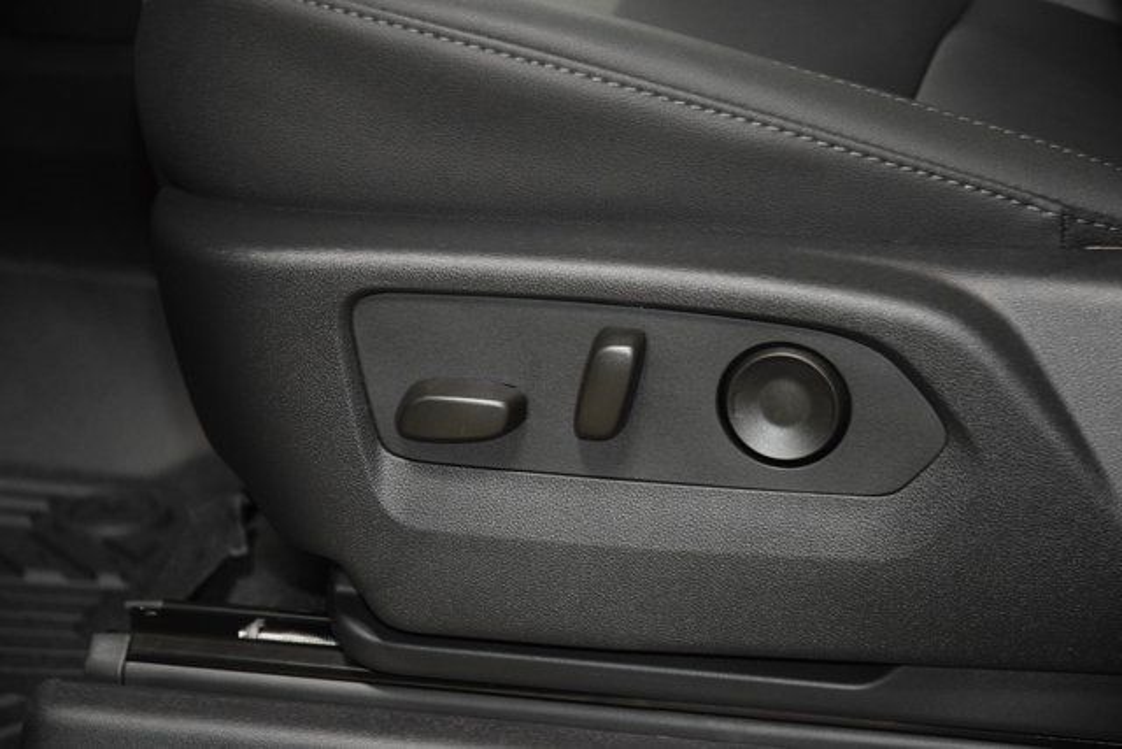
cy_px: 374
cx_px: 561
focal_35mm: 105
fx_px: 3273
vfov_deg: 13.0
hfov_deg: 19.5
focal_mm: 70
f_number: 4.5
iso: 3200
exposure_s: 1/60
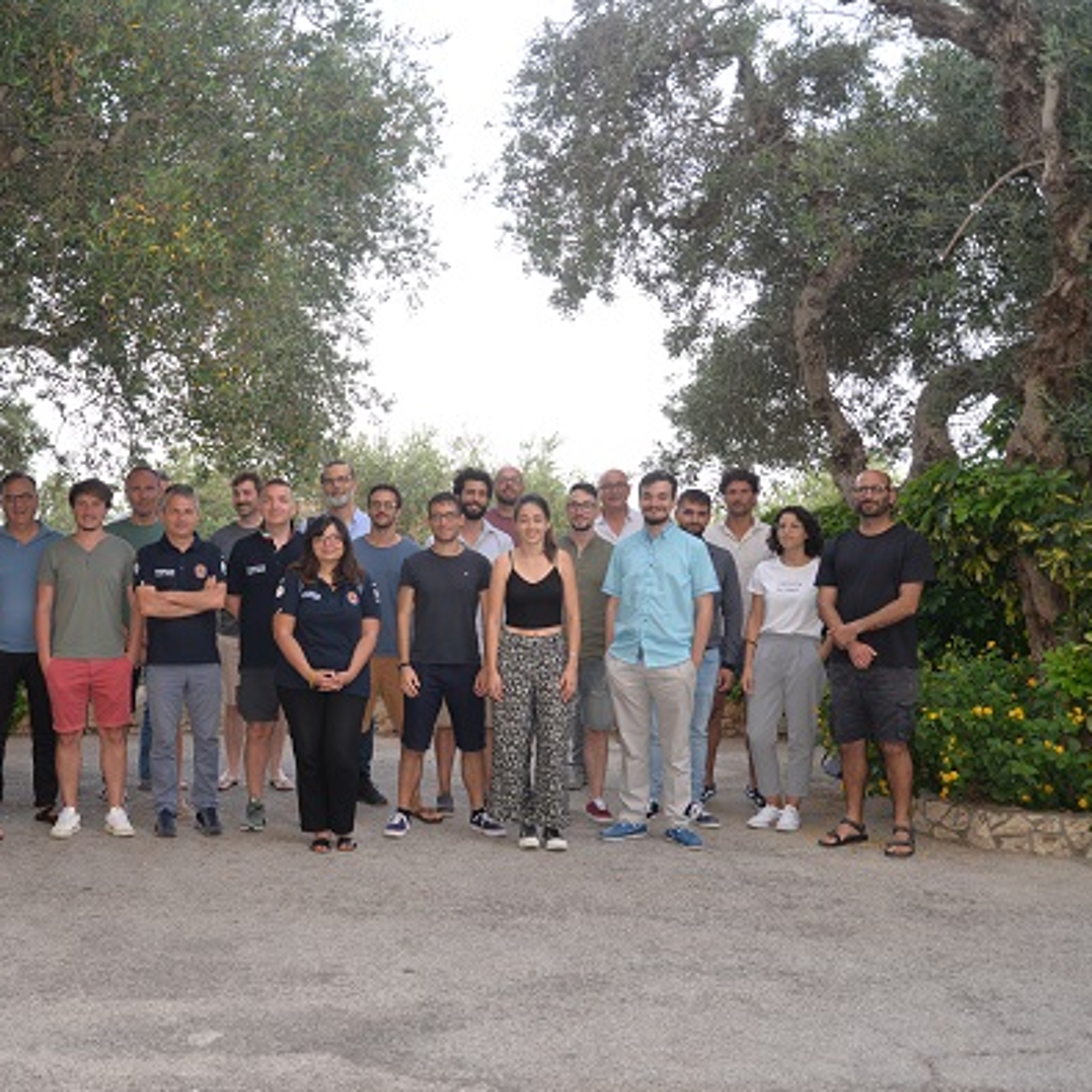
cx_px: 348
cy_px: 547
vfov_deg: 41.9
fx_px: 1428
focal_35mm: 40
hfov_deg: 41.2
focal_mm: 31
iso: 180
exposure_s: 1/200
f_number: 4
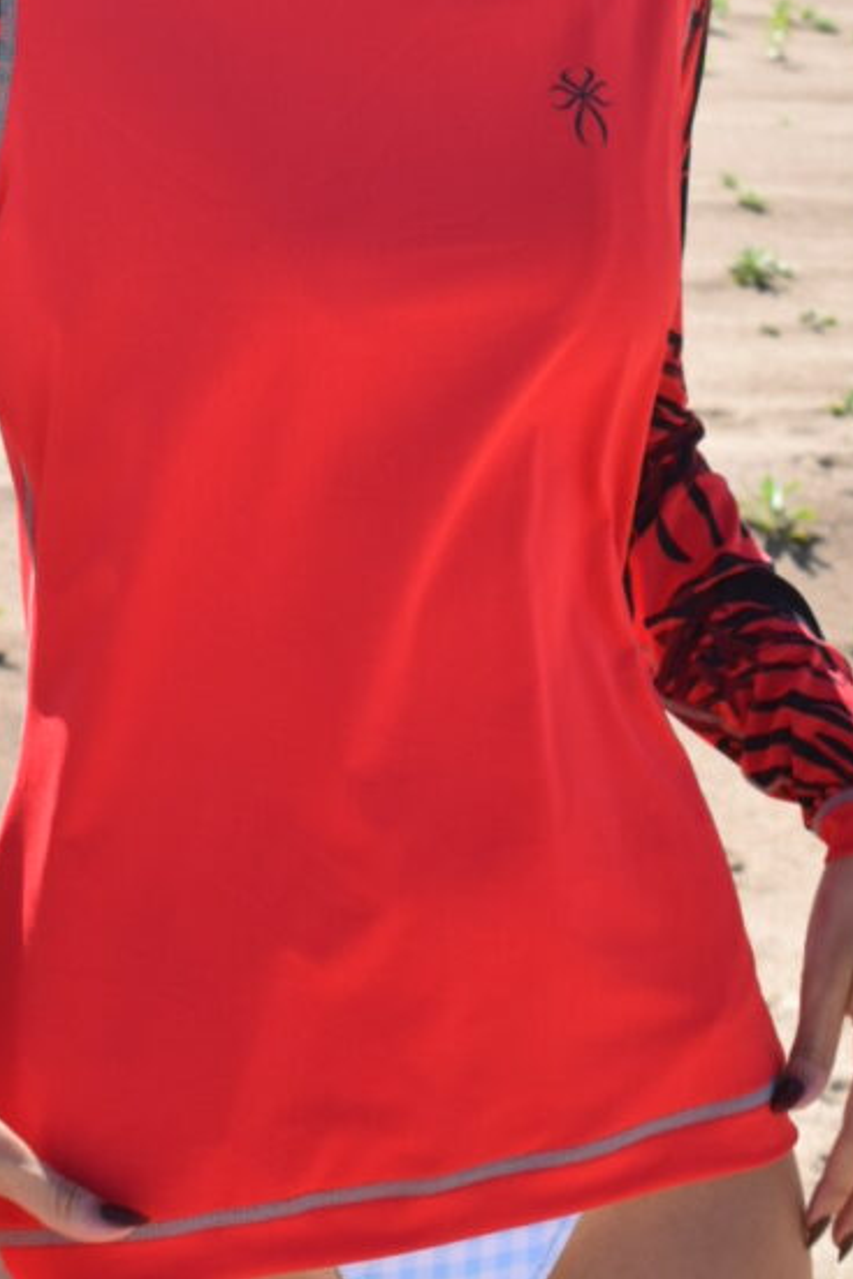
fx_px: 4407
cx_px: 362
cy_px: 56
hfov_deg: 11.1
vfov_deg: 16.2
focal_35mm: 124
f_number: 10
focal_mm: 38
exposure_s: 1/400
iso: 200
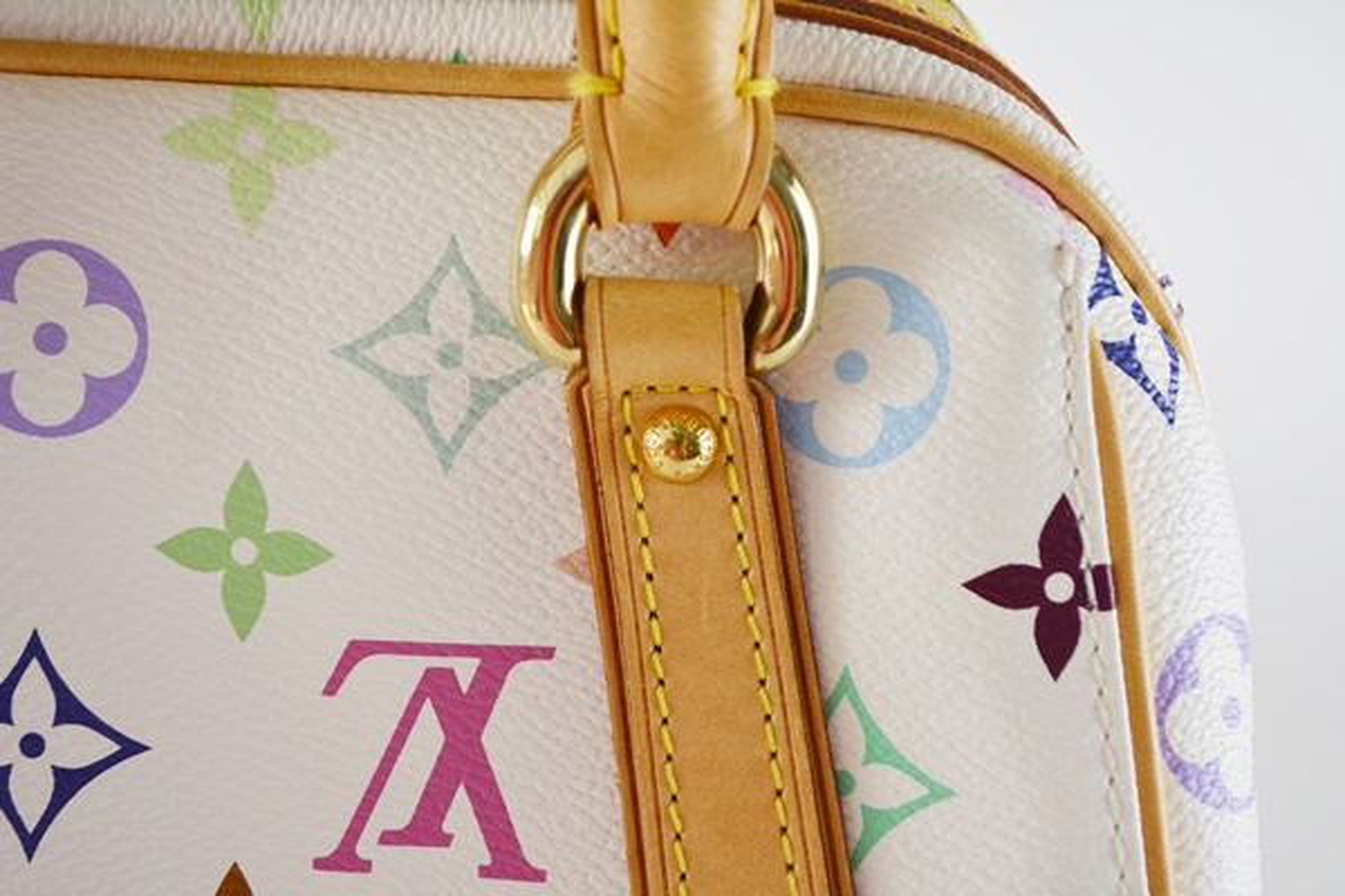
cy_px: 448
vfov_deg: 22.6
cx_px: 672
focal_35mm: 60
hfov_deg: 33.4
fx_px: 2241
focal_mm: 40
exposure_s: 1/125
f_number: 5.6
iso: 200
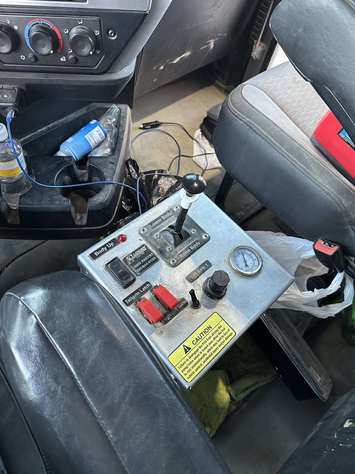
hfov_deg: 56.8
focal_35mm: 24
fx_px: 328
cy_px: 237
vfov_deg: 71.6
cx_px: 178
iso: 400
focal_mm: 6.86
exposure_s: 1/60
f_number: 1.78
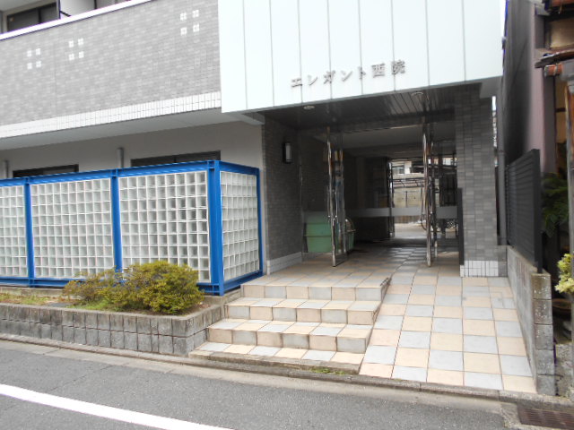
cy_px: 215
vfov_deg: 53.1
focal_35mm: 26
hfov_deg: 67.3
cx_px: 287
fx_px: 431
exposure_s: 1/160
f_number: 3.2
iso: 80
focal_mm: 4.6
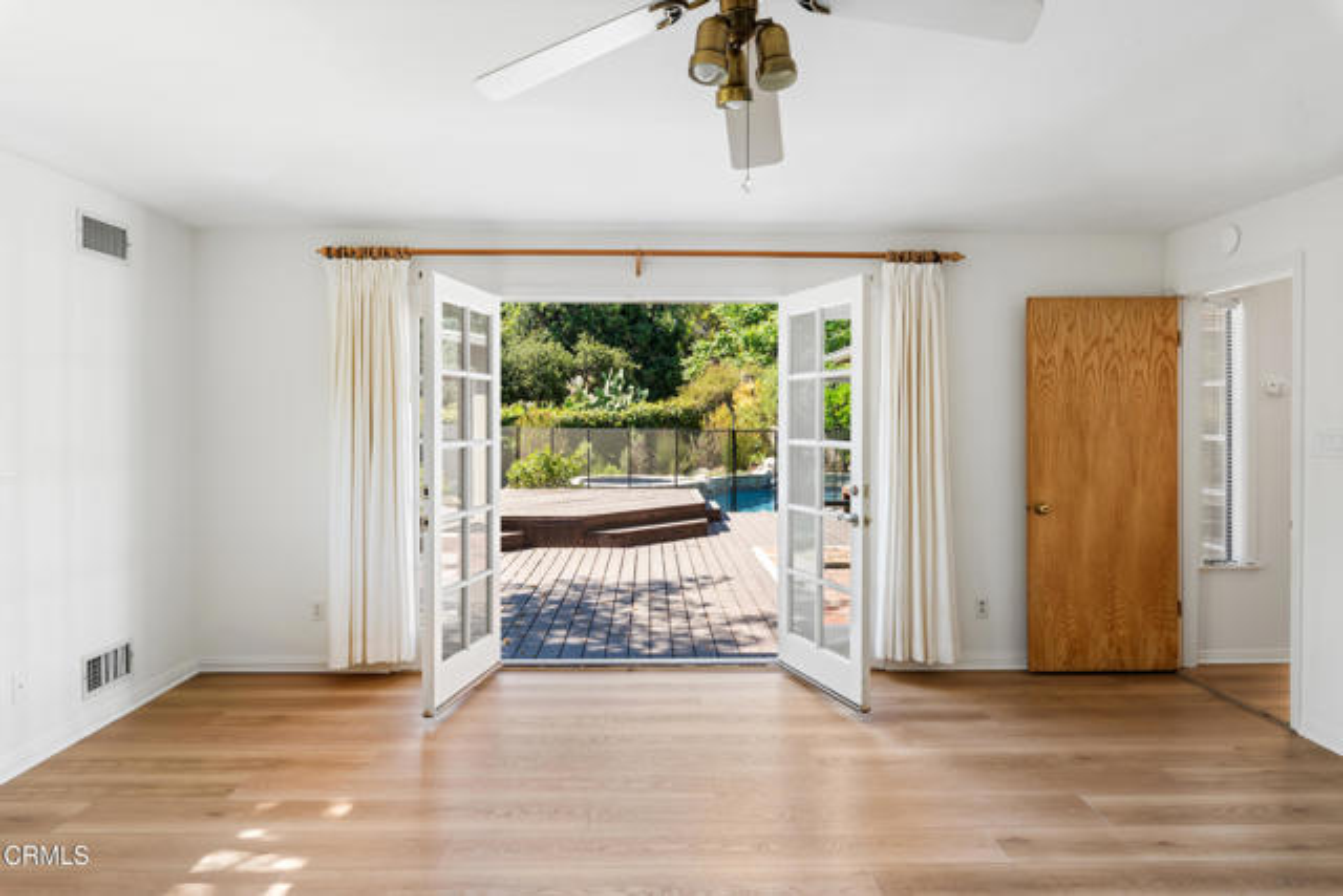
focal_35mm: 22
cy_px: 448
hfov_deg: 78.6
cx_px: 672
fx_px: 821
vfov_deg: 57.3
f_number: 10
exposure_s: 1/30
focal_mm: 22
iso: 64
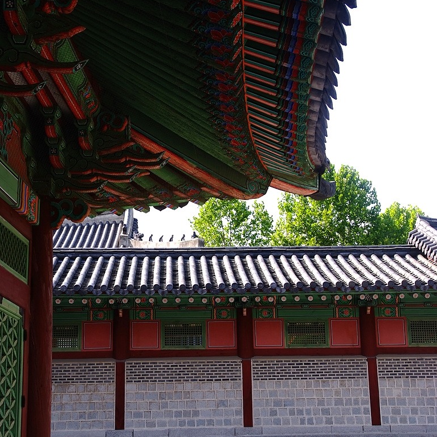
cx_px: 218
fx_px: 857
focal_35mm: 60
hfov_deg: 28.6
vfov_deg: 28.6
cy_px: 230
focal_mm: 31
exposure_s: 1/200
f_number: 6.3
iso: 125
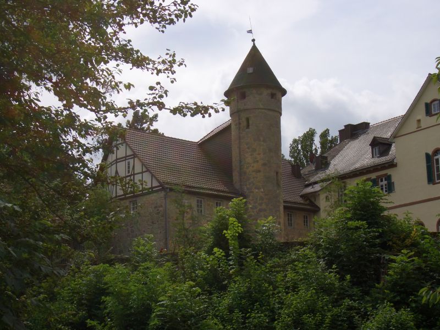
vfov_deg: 23.7
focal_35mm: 62
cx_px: 220
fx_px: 788
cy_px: 165
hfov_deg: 31.2
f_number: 5.6
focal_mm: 10.2
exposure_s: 1/500
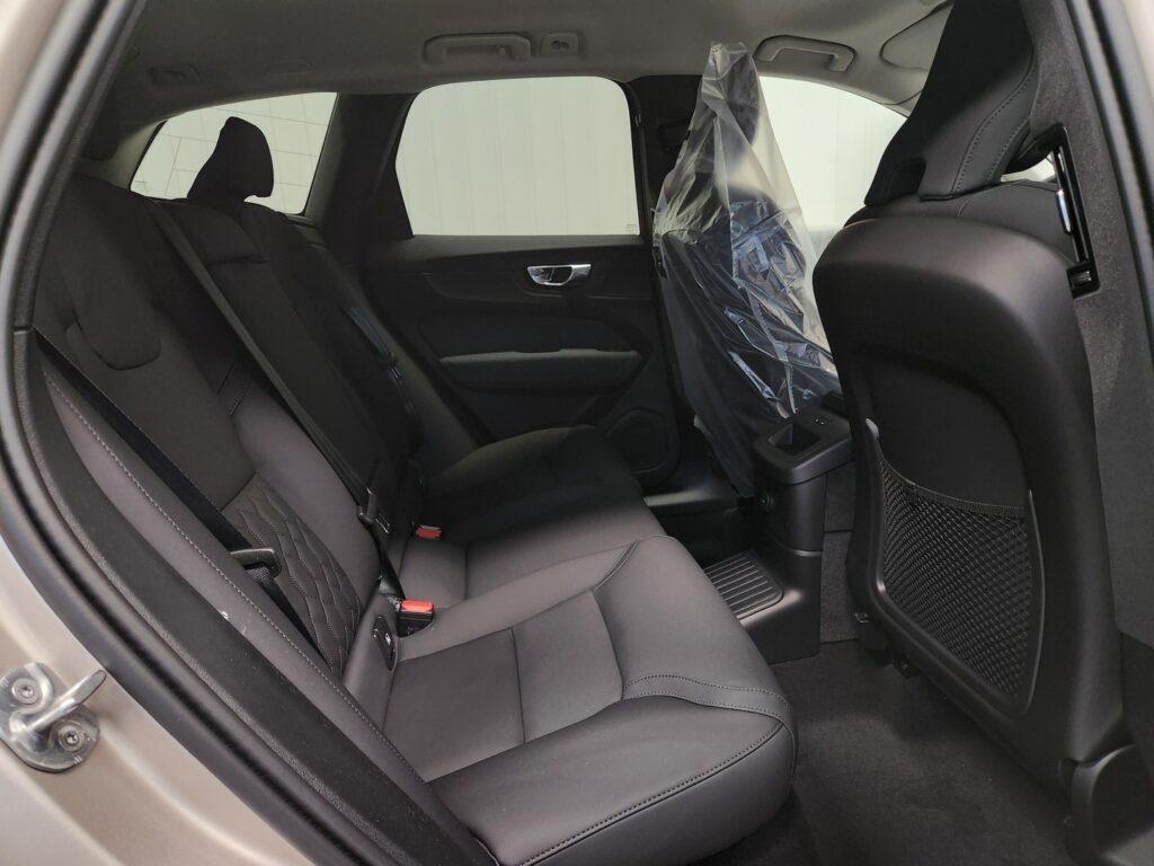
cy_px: 433
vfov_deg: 58.9
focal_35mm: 23
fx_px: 767
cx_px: 577
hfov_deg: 73.9
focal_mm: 5.4
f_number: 1.8
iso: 500
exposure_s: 1/100
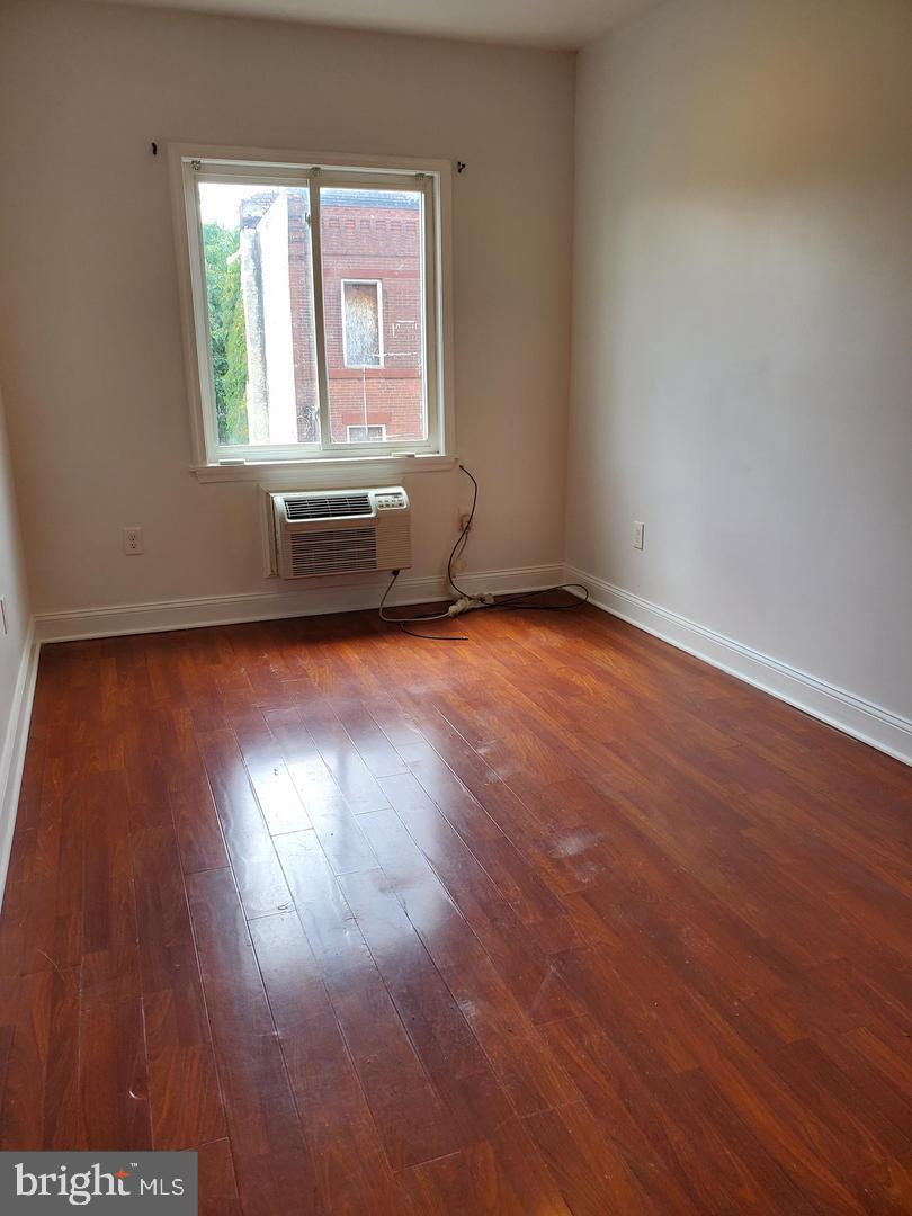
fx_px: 913
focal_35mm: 26
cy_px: 608
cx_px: 456
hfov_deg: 53.1
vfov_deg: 67.3
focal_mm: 4.3
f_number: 2.4
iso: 80
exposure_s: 1/120
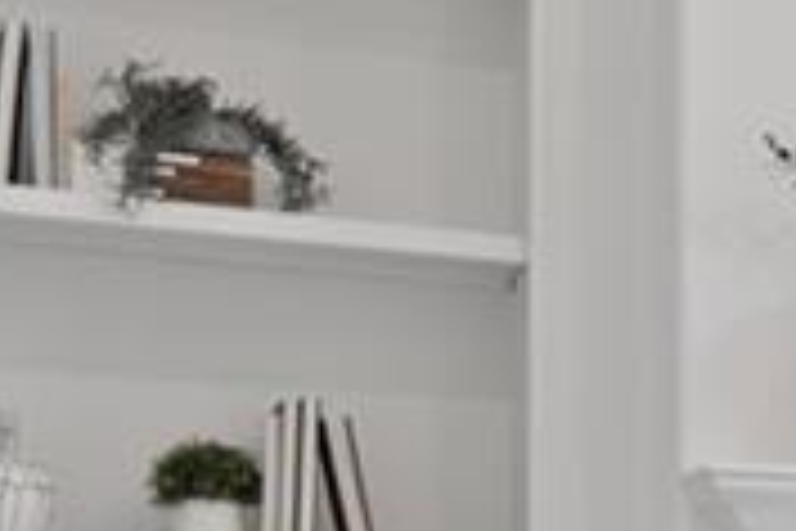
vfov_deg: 12.6
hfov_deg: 14.4
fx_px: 2299
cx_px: 1812
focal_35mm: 104
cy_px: 736
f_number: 8
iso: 200
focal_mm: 18
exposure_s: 1/2.5
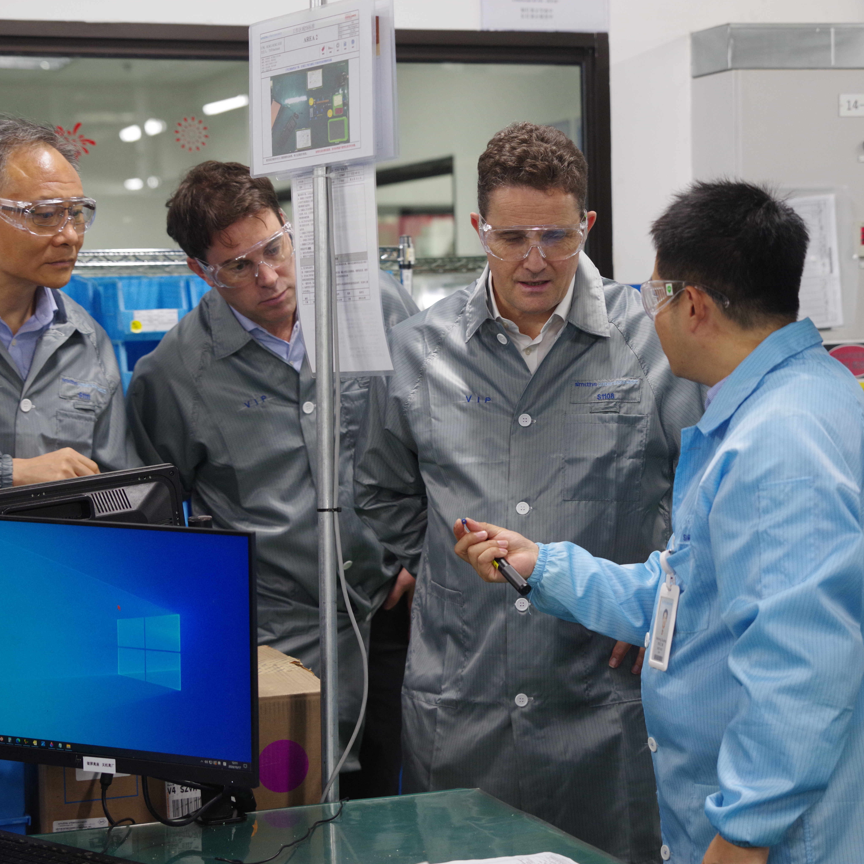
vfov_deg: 19.3
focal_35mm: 90
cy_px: 432
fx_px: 2541
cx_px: 452
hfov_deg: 19.3
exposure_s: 1/60
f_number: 4
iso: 1600
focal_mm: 70
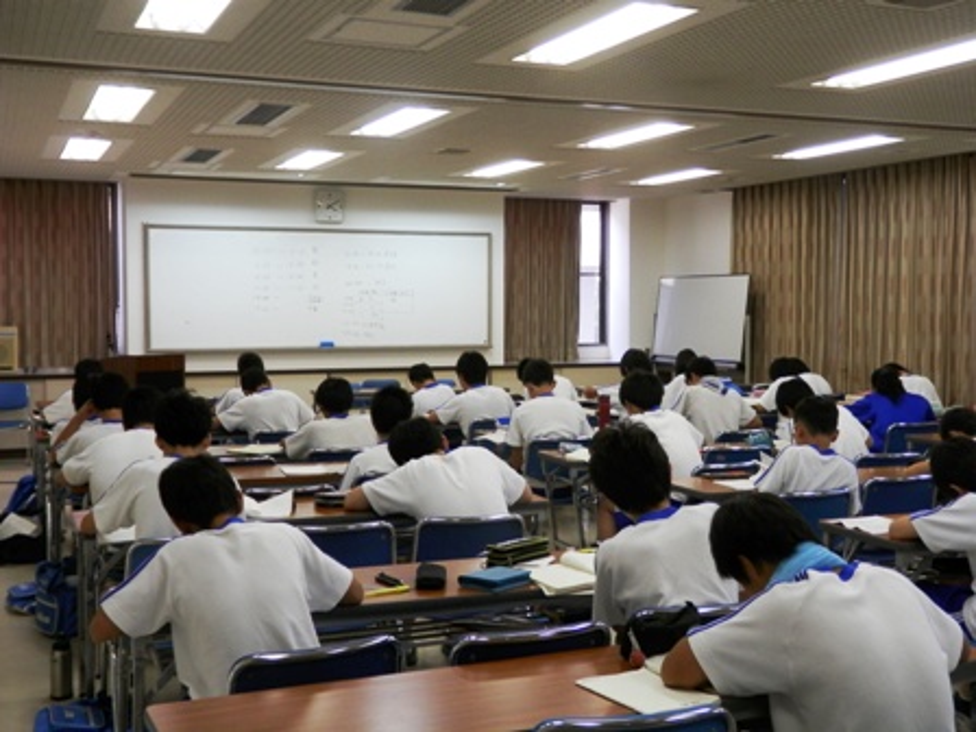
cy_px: 366
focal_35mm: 40
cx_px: 488
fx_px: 1128
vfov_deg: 36.0
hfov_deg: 46.8
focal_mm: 7.3
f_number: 3.7
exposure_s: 1/50
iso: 200
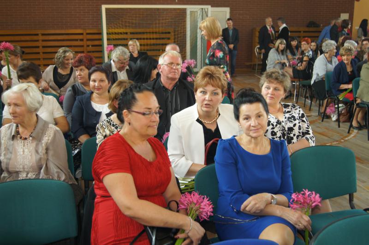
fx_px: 369
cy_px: 122
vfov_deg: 36.8
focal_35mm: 36
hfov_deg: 53.2
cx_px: 184
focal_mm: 24
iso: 400
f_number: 4
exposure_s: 1/40
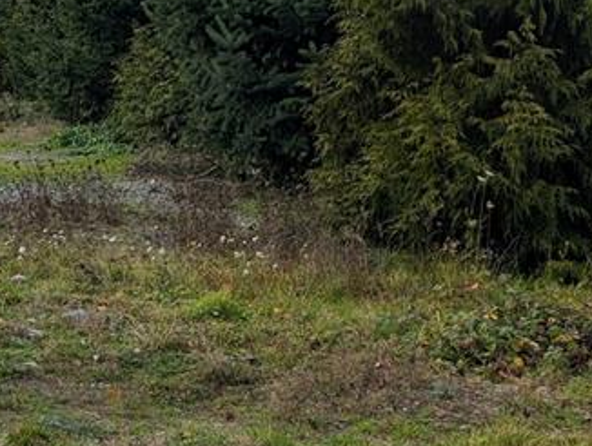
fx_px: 1285
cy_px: 232
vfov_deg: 19.7
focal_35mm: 75
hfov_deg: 23.9
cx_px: -98
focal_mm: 6.9
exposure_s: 1/696
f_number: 1.68
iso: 20
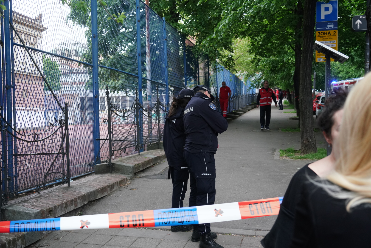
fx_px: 402
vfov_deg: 34.3
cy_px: 124
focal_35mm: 39
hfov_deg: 49.5
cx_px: 186
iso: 2500
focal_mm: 39
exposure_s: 1/250
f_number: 5.6
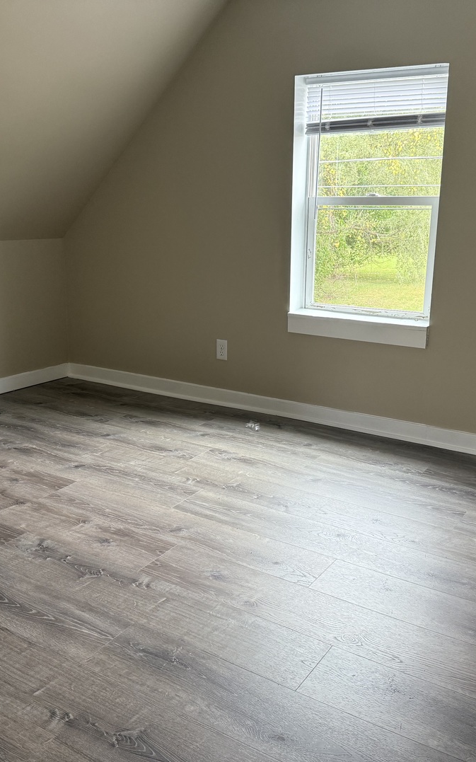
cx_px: 233
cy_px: 381
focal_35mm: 34
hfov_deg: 37.3
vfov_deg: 56.7
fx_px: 706
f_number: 1.78
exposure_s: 1/60
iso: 200
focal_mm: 6.76
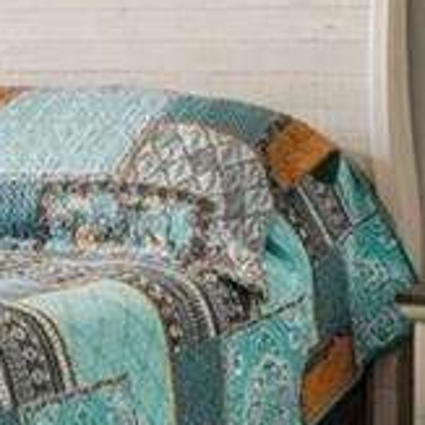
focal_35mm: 142
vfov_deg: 12.2
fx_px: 1972
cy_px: 42
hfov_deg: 12.1
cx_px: -65
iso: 400
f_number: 9
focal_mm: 17
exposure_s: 1/10
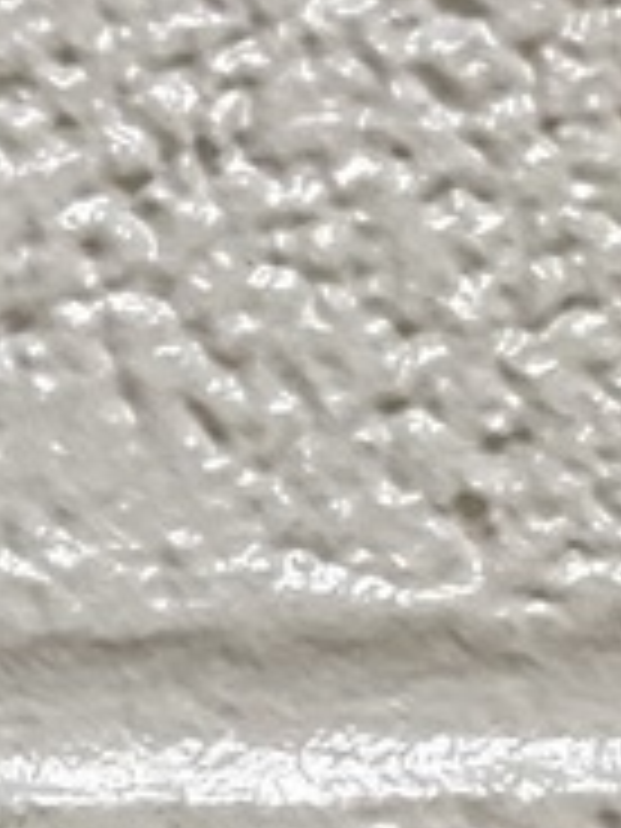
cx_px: -1026
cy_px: 2196
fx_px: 3851
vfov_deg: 10.1
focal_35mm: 161
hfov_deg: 8.2
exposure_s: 1/60
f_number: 1.8
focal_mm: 3
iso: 80
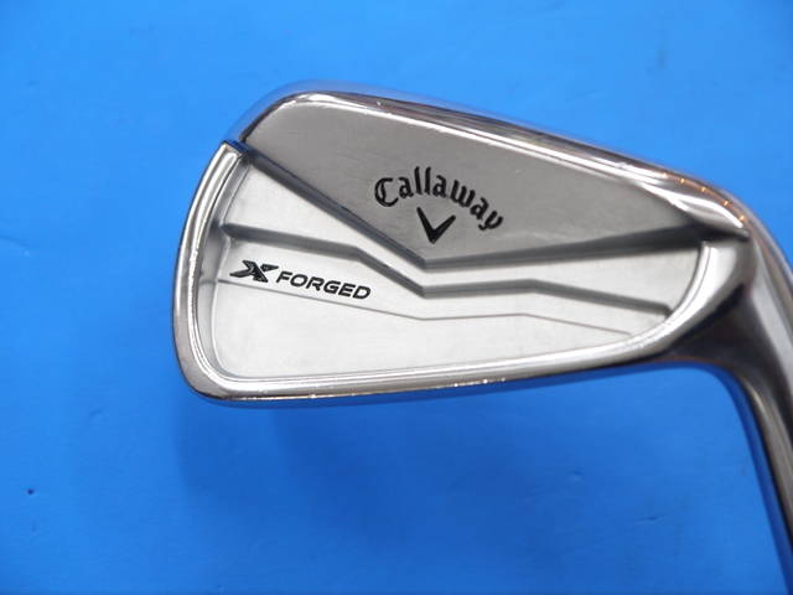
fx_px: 1924
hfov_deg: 23.3
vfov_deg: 17.6
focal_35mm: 84
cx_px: 396
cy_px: 298
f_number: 5.6
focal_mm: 42
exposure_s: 1/80
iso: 500
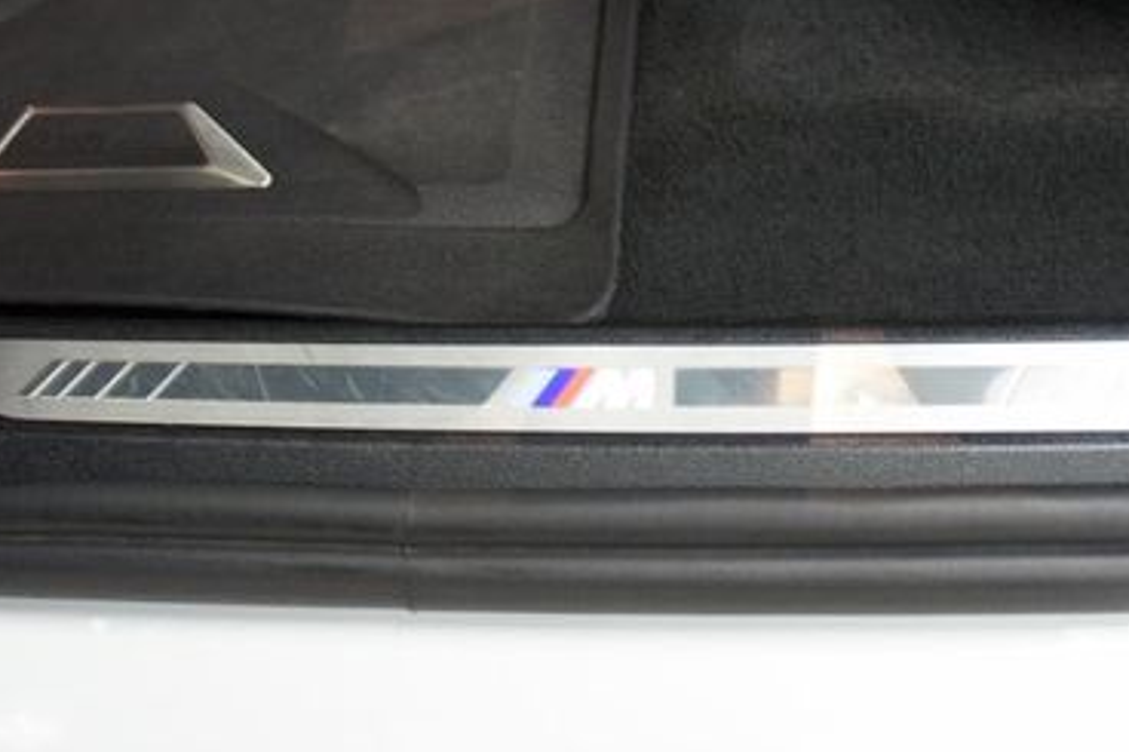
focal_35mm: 47
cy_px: 135
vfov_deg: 27.9
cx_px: 589
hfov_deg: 41.9
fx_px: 1473
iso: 1600
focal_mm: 18
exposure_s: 1/30
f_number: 3.5
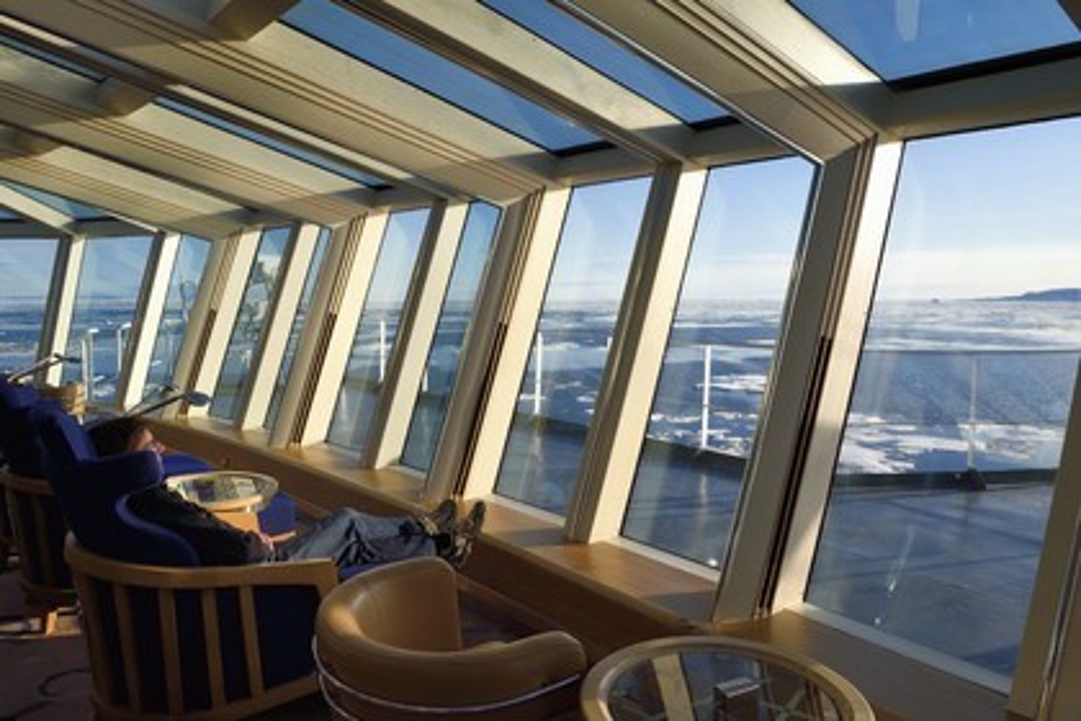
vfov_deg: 53.1
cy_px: 360
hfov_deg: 73.7
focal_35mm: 24
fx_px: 721
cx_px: 540
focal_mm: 24
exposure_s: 1/125
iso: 400
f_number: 20
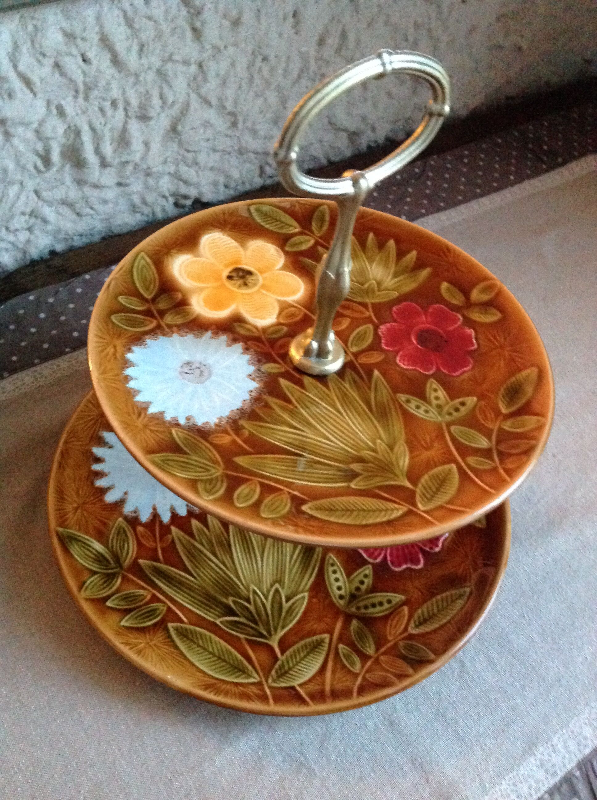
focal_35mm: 35
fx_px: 807
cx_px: 298
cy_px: 400
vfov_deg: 52.7
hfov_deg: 40.6
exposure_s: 1/15
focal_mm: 4.28
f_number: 2.4
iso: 800
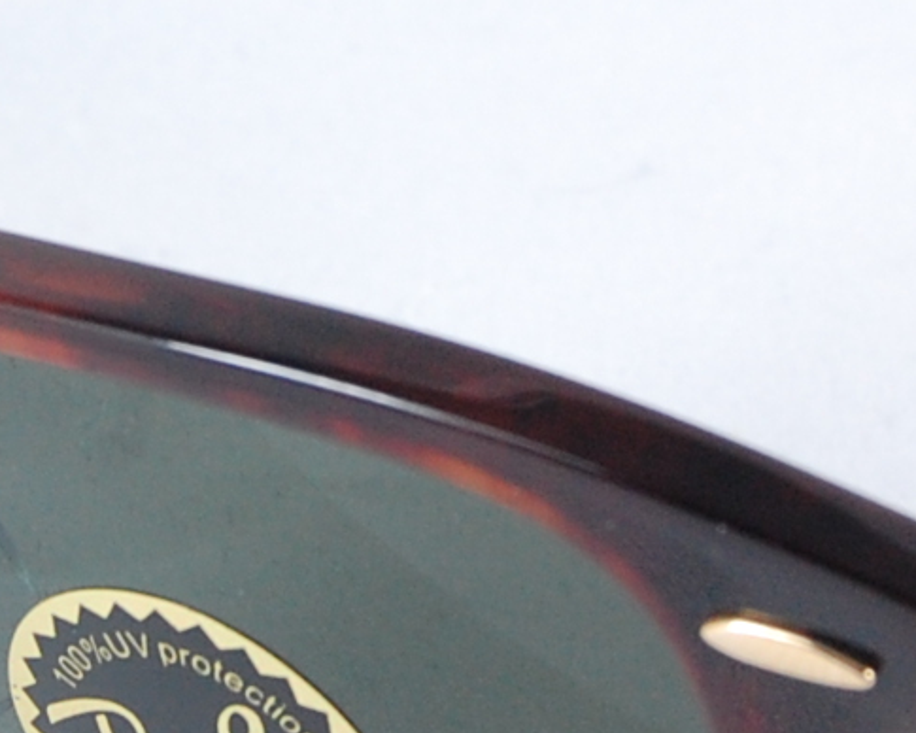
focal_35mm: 294
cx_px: 293
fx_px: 7975
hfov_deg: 6.6
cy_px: 30
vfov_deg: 5.3
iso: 800
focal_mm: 45
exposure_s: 1/160
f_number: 10
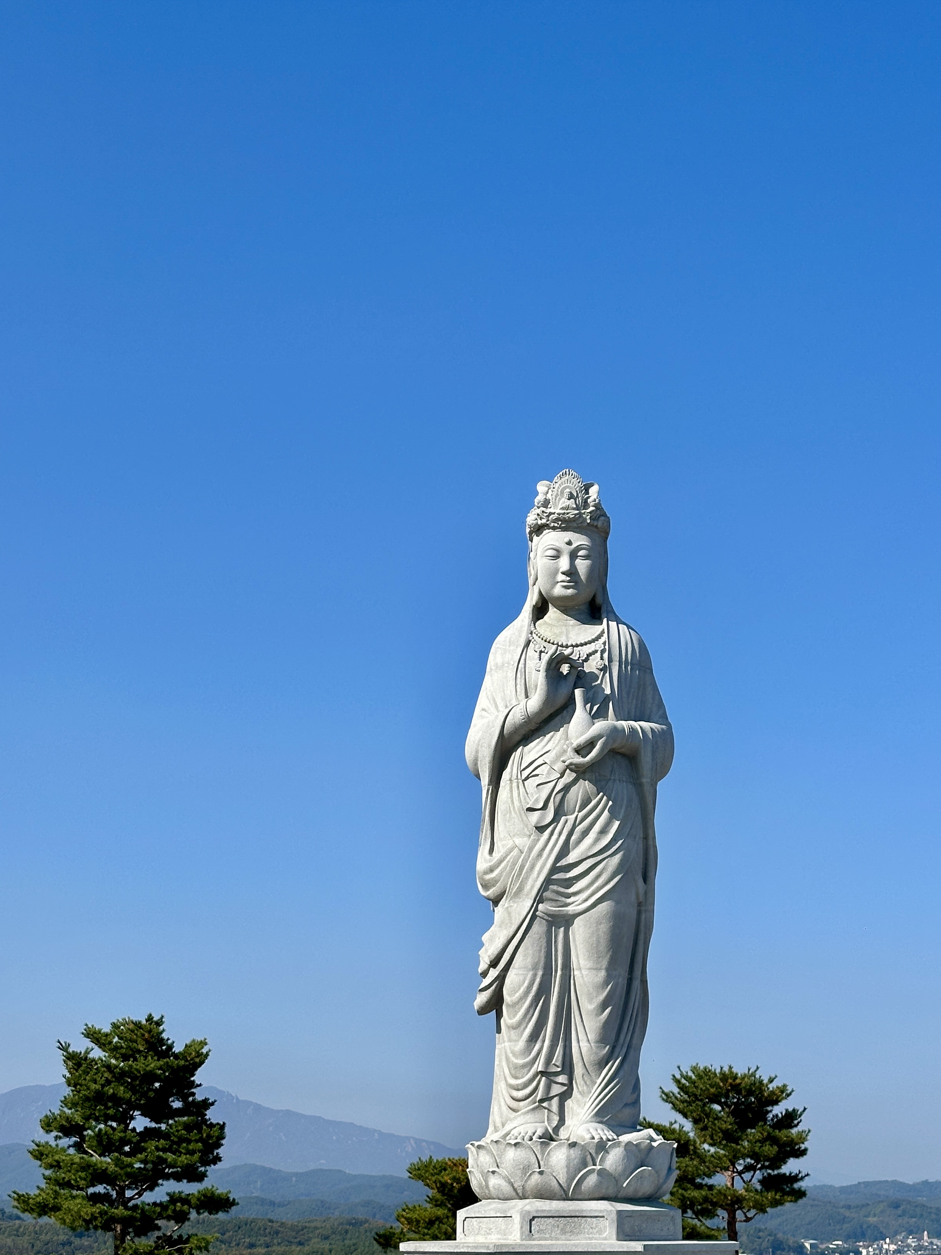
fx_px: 2175
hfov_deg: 24.4
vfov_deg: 32.1
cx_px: 566
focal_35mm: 60
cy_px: 738
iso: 64
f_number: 1.78
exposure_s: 1/4785
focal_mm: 6.86
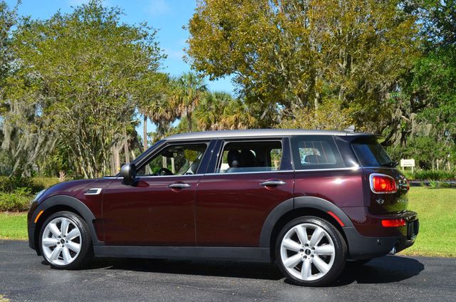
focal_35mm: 51
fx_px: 645
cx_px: 228
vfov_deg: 26.4
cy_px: 151
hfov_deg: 39.0
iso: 160
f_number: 11
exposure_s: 1/125
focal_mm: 34
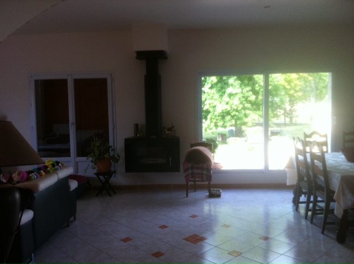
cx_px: 177
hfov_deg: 52.7
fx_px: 357
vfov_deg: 40.6
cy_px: 132
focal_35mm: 35
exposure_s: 1/120
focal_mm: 3.85
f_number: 2.8
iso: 125
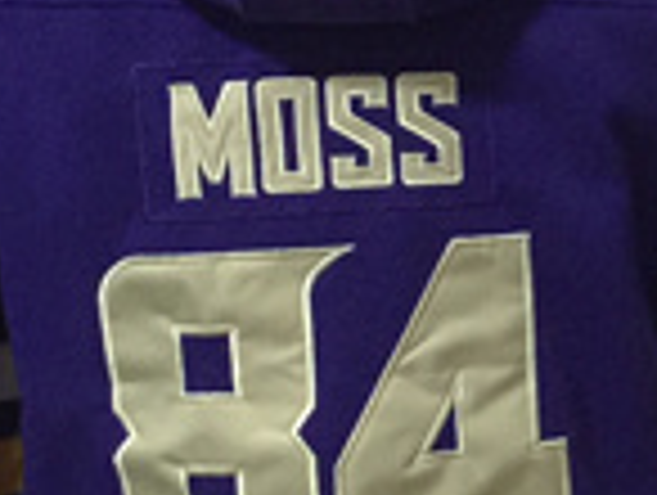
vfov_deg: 12.5
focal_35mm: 119
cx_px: 846
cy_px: 180
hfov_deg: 15.7
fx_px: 2262
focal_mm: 4.15
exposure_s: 1/8
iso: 160
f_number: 2.2
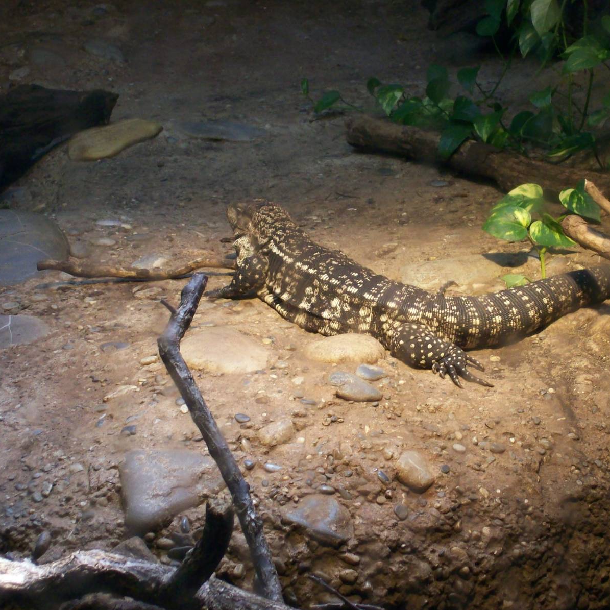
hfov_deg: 16.9
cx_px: 388
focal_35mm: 103
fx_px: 2054
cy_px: 306
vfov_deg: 16.9
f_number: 4.3
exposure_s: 1/51.8
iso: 160
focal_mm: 14.3
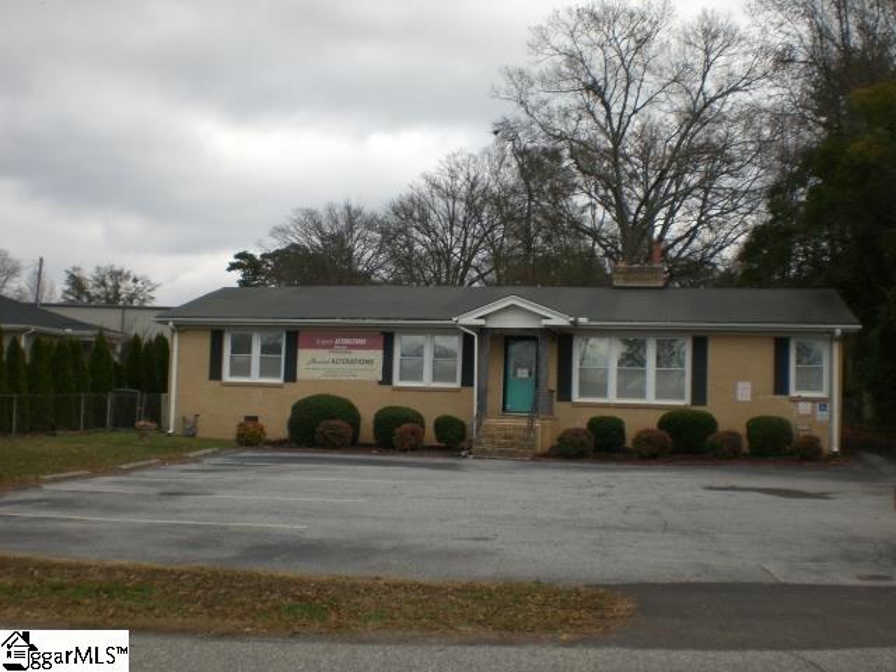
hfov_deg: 49.0
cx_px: 448
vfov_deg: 37.7
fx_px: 984
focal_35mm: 38
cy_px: 336
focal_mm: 6.3
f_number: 4.4
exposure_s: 1/320
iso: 50
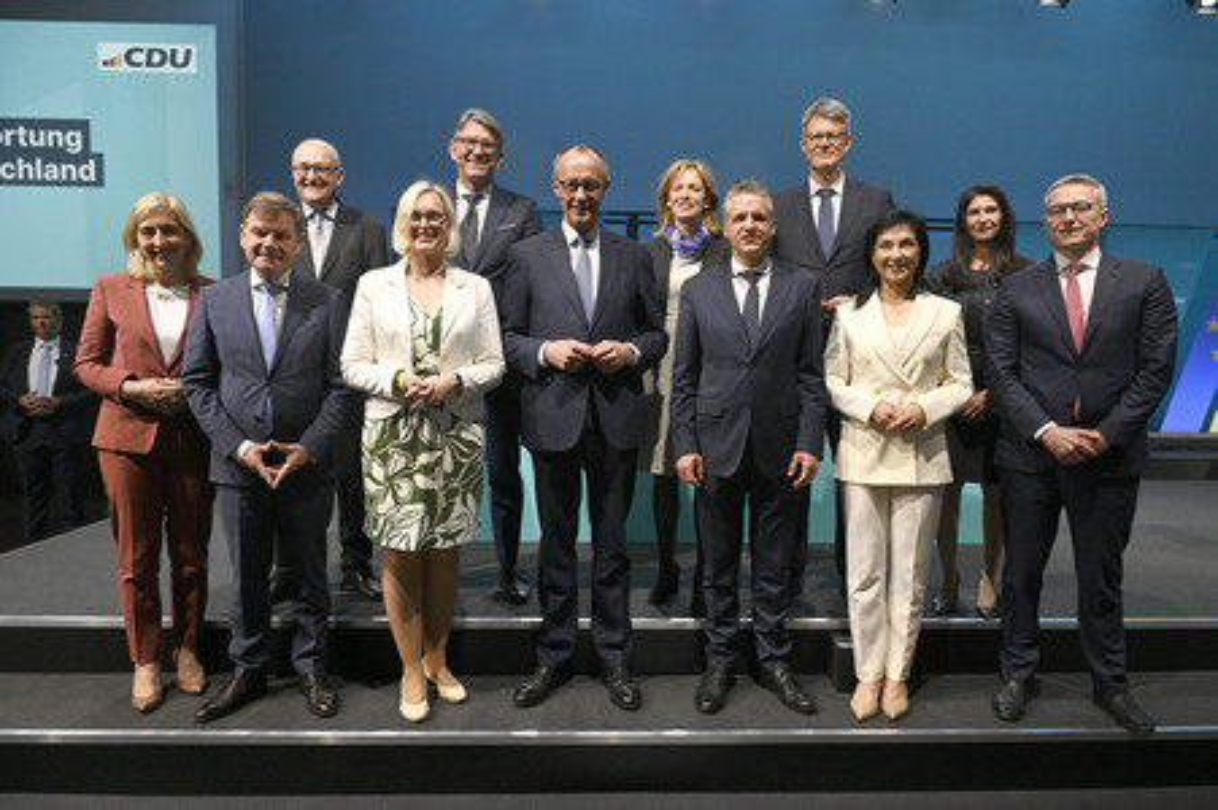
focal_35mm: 24
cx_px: 609
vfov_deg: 53.1
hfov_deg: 73.8
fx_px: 811
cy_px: 405
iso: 5000
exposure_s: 1/1000
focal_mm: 24
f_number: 5.6
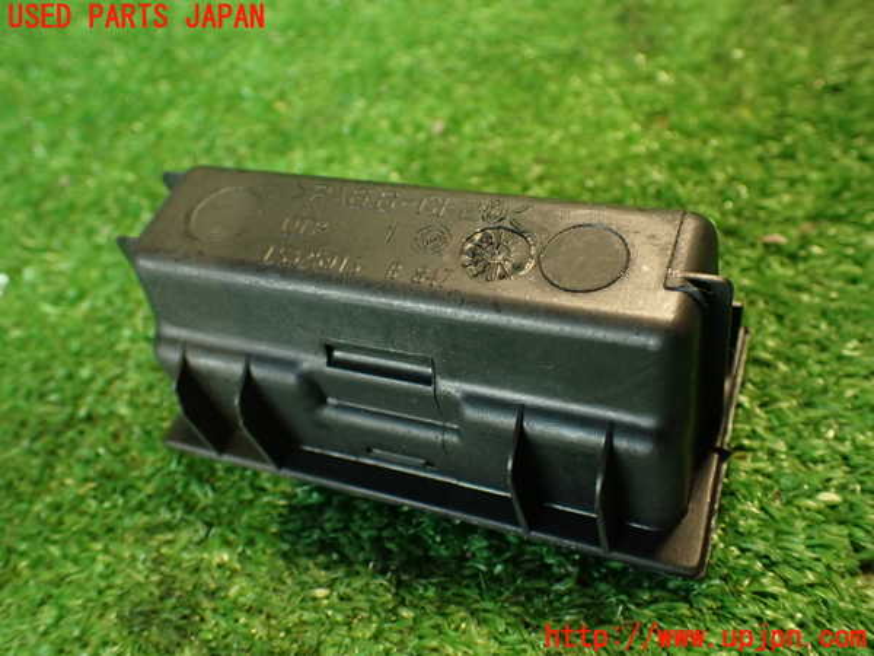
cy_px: 328
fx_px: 808
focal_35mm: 32
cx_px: 437
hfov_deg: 56.8
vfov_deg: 44.2
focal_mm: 5.79
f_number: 2.4
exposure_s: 1/30
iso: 500
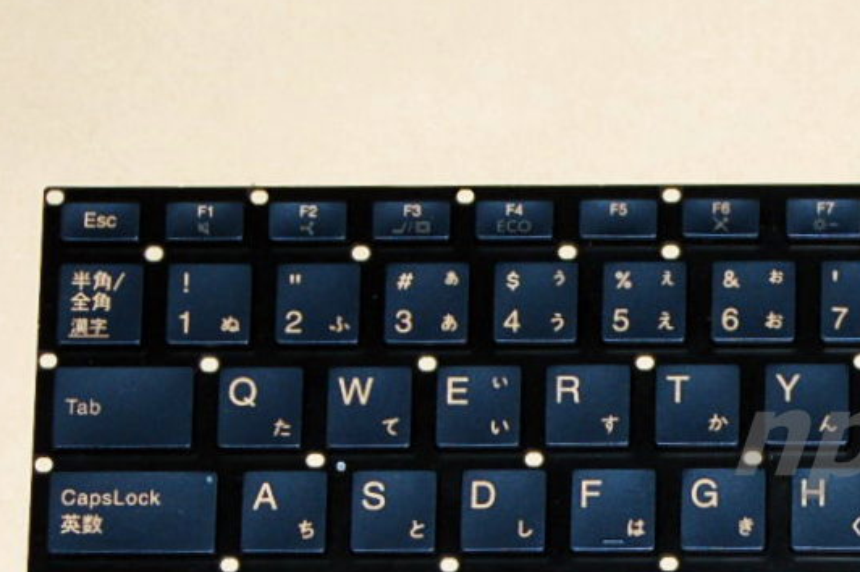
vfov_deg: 4.6
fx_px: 7090
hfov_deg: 6.9
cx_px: 1044
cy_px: 514
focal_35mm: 297
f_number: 5.6
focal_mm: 70
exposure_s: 1/125
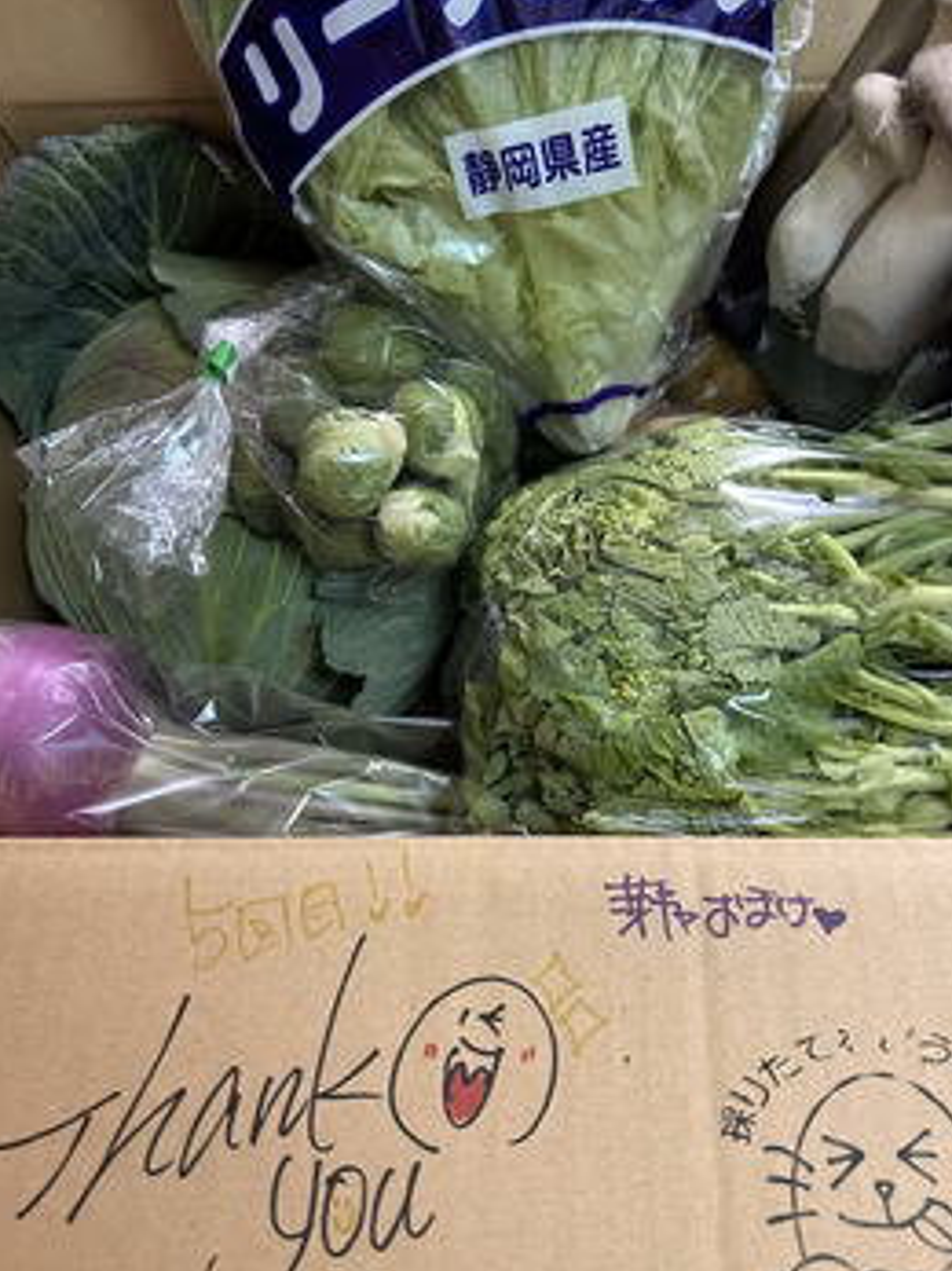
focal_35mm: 30
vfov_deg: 60.0
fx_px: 1101
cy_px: 634
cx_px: 535
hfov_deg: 46.7
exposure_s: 1/50
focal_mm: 5.7
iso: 320
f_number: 1.5
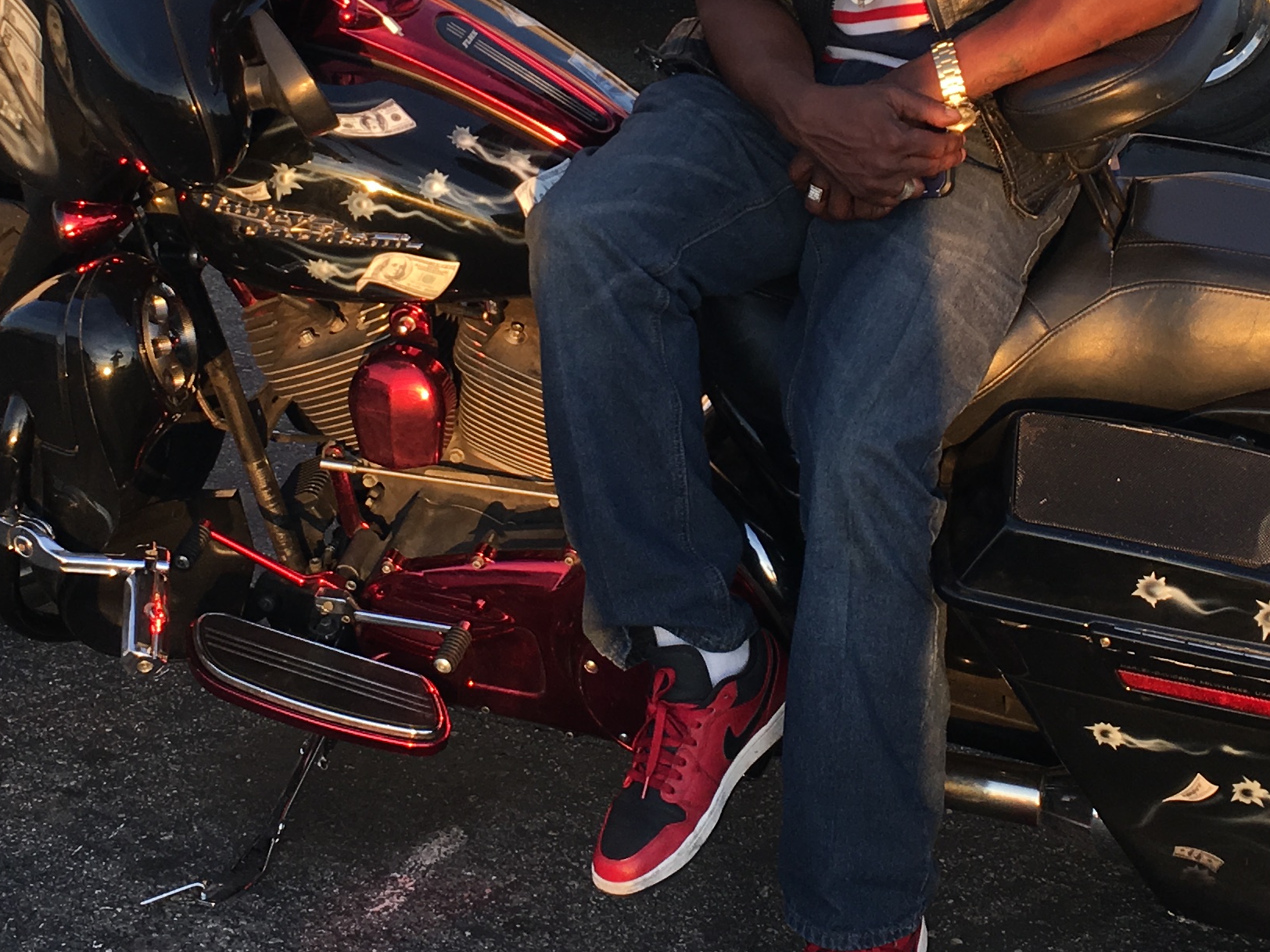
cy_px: 102
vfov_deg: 20.1
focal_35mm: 72
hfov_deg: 27.0
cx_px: 643
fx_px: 2642
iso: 25
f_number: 2.2
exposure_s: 1/155
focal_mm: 4.15
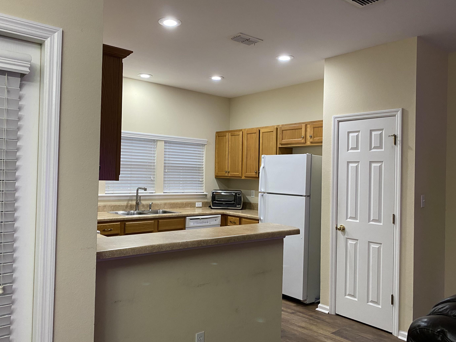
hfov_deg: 61.6
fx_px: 382
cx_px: 214
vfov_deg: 48.2
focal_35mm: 29
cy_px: 173
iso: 160
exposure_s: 1/60
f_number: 1.8
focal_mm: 4.25
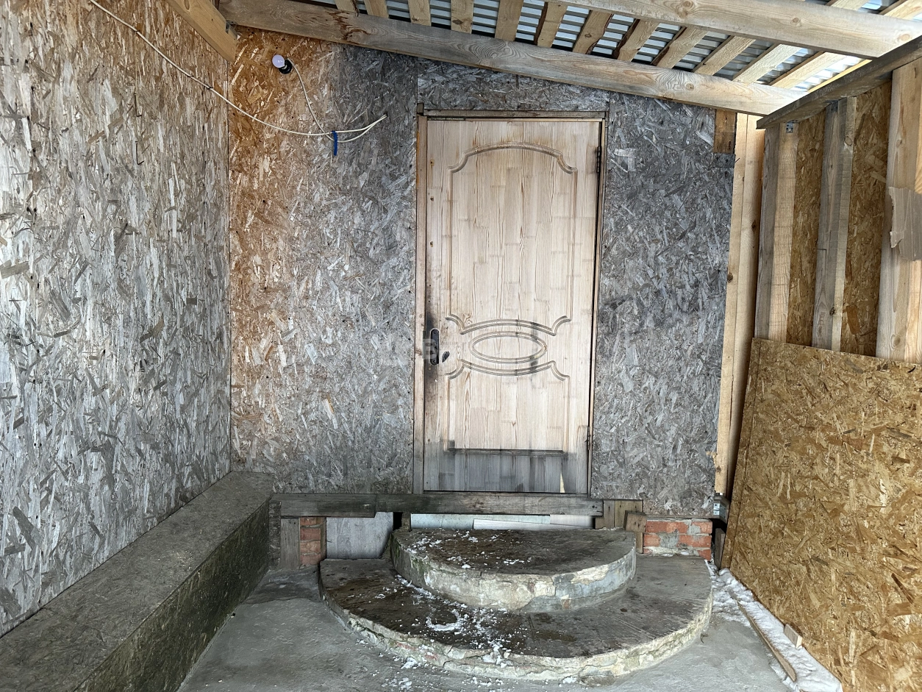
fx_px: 639
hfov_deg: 71.6
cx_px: 461
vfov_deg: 56.8
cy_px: 346
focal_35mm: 24
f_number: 1.78
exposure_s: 1/60
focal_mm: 6.86
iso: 250
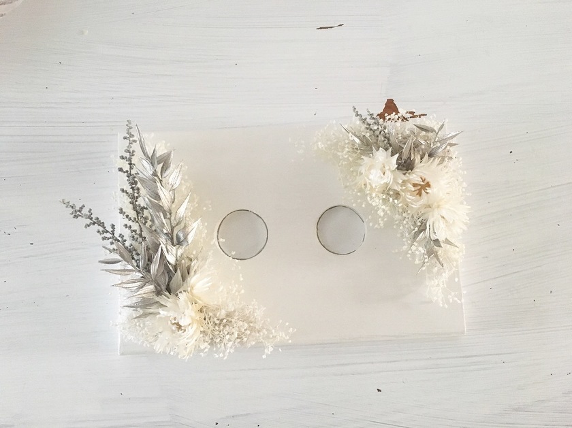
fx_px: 479
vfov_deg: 48.2
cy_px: 214
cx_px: 286
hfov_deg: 61.7
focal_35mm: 29
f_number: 2.2
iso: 200
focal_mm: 4.15
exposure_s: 1/20
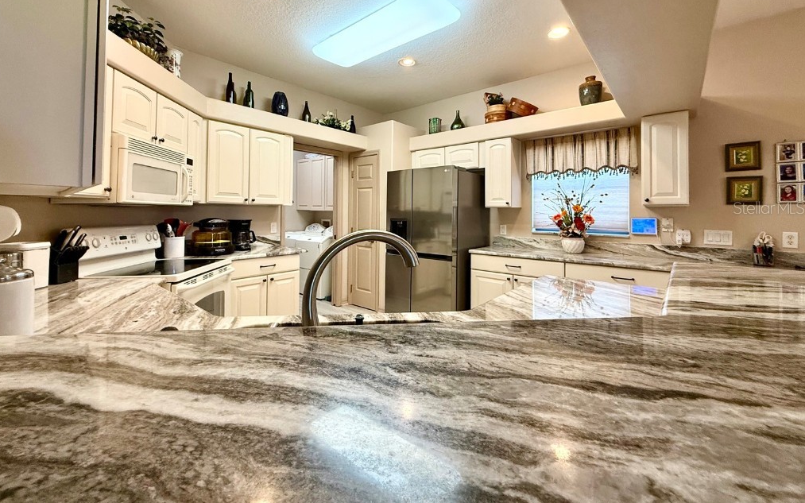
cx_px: 401
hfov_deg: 101.5
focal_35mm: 15
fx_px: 329
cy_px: 207
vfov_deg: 74.2
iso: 250
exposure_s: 1/120
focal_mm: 2.22
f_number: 2.2
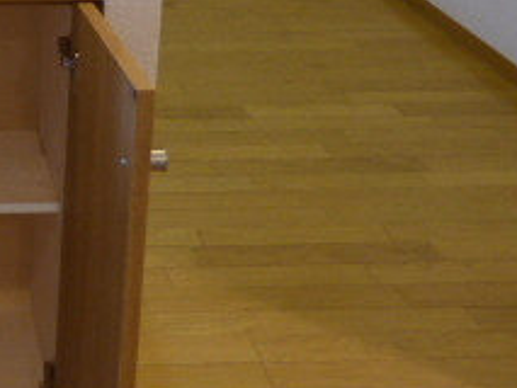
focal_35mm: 72
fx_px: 1076
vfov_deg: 19.2
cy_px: -85
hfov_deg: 24.5
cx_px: -102
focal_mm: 4.3
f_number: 3.3
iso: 100
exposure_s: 1/10
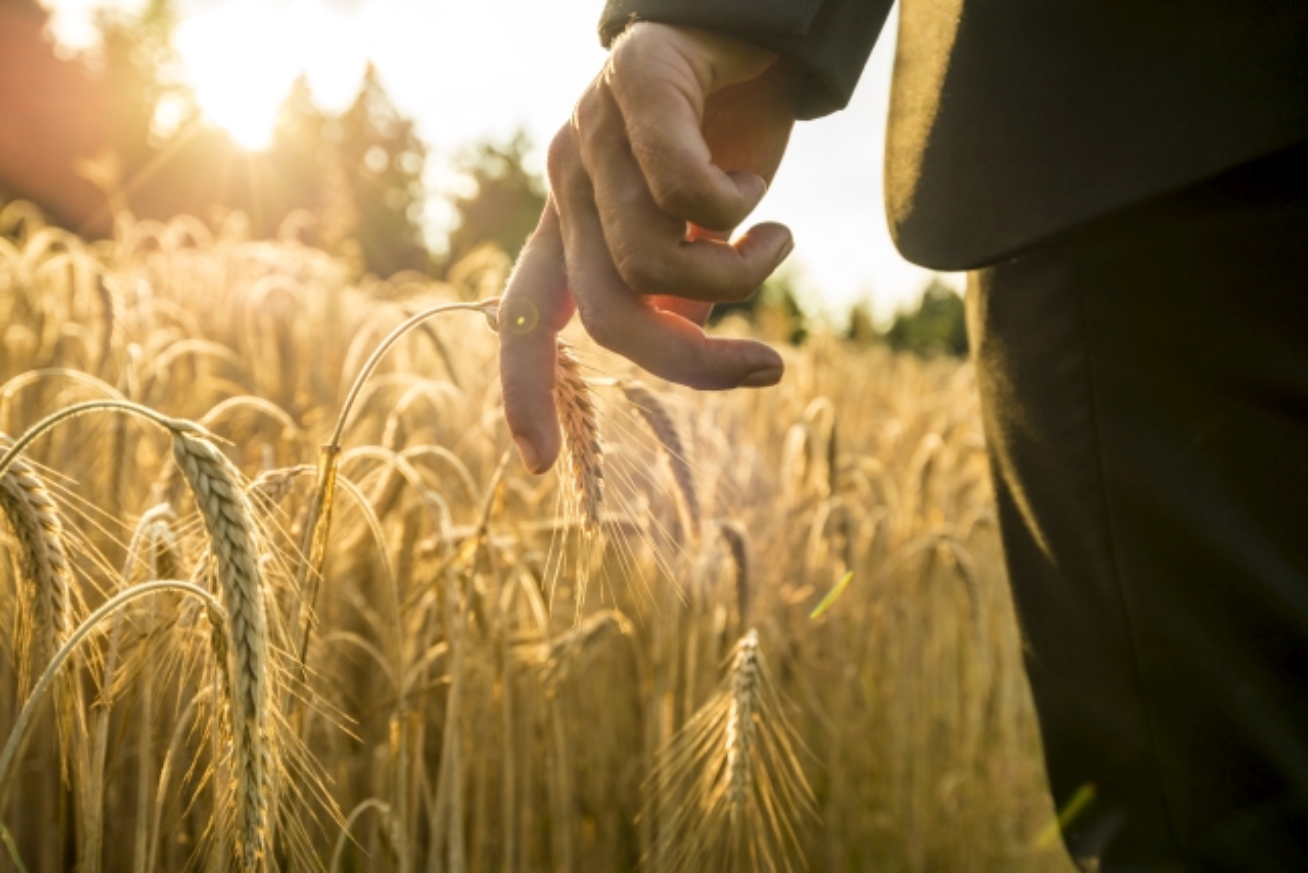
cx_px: 654
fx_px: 1272
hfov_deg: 54.4
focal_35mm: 35
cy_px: 436
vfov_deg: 37.9
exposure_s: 1/400
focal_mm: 35
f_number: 5
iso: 100
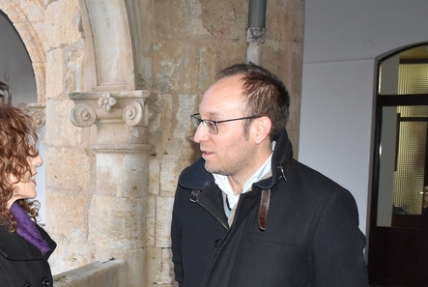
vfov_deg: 20.2
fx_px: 798
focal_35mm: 67
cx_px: 22
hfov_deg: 28.6
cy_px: 227
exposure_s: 1/60
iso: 800
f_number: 4
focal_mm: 22
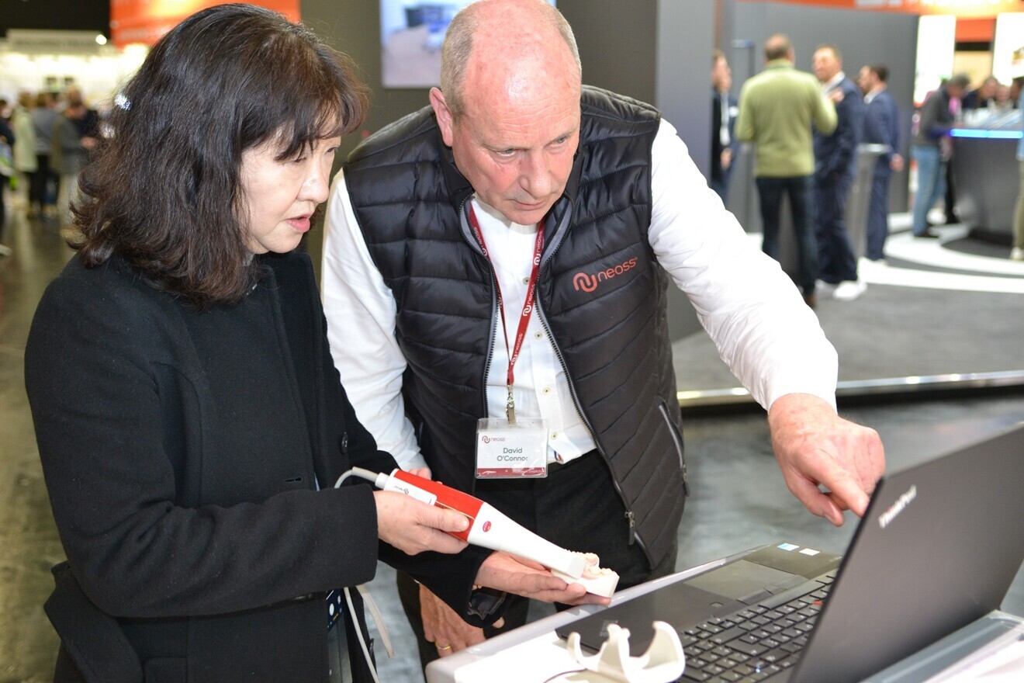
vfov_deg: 29.9
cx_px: 512
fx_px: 1280
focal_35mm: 45
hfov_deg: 43.6
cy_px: 342
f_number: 2.8
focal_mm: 30
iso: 560
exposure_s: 1/60
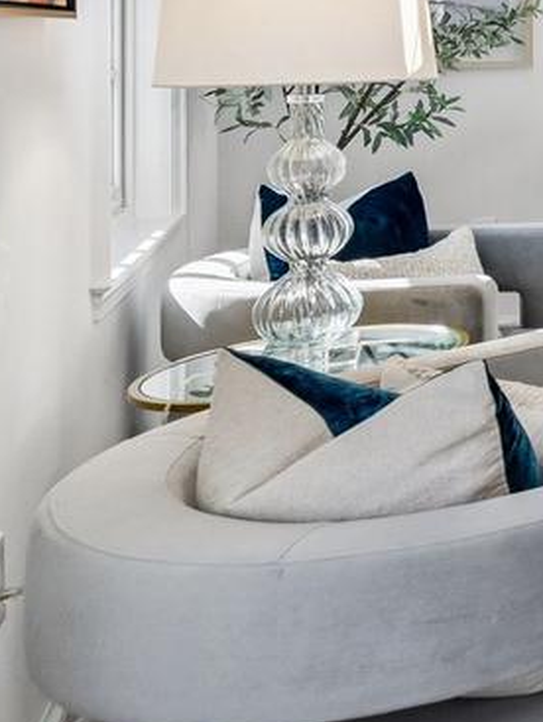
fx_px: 1023
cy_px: 27
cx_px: 1237
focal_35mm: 49
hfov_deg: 16.2
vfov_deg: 35.7
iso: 640
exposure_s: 1/250
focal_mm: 13
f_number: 7.1
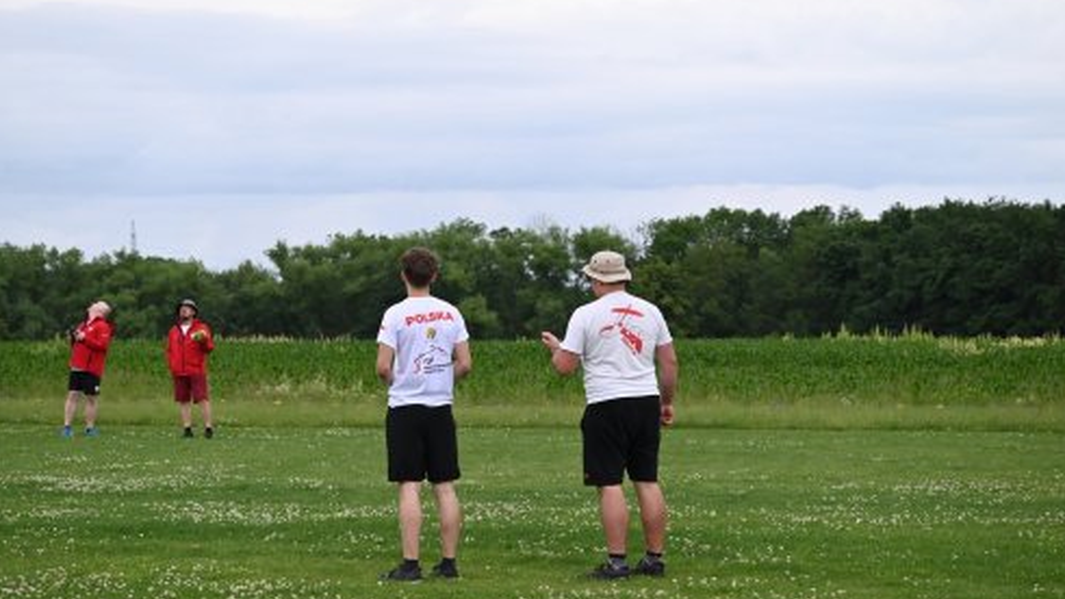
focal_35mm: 106
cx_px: 535
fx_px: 2993
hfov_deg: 20.2
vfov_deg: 11.4
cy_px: 328
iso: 1000
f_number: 7.1
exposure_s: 1/800
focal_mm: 100
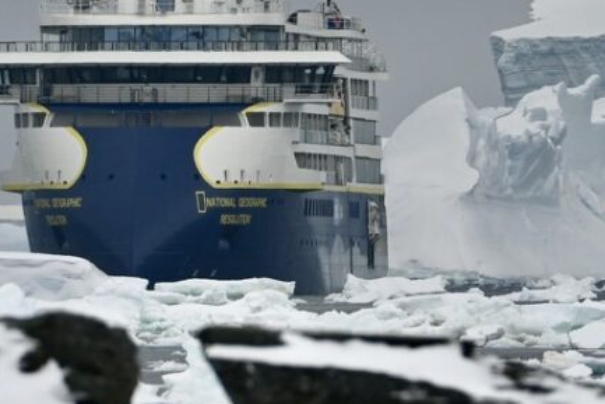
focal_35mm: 1419
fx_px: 23854
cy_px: 106
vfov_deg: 1.0
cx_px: 296
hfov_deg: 1.5
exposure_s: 1/500
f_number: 8
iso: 180
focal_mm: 400
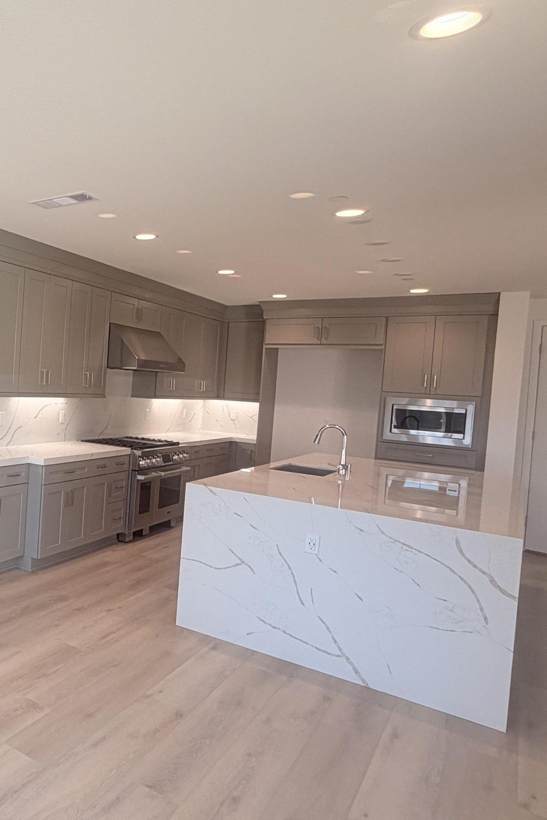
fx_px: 616
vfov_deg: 67.4
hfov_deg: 38.0
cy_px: 389
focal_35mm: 27
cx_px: -84
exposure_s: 1/120
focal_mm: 2.22
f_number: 2.2
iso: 80
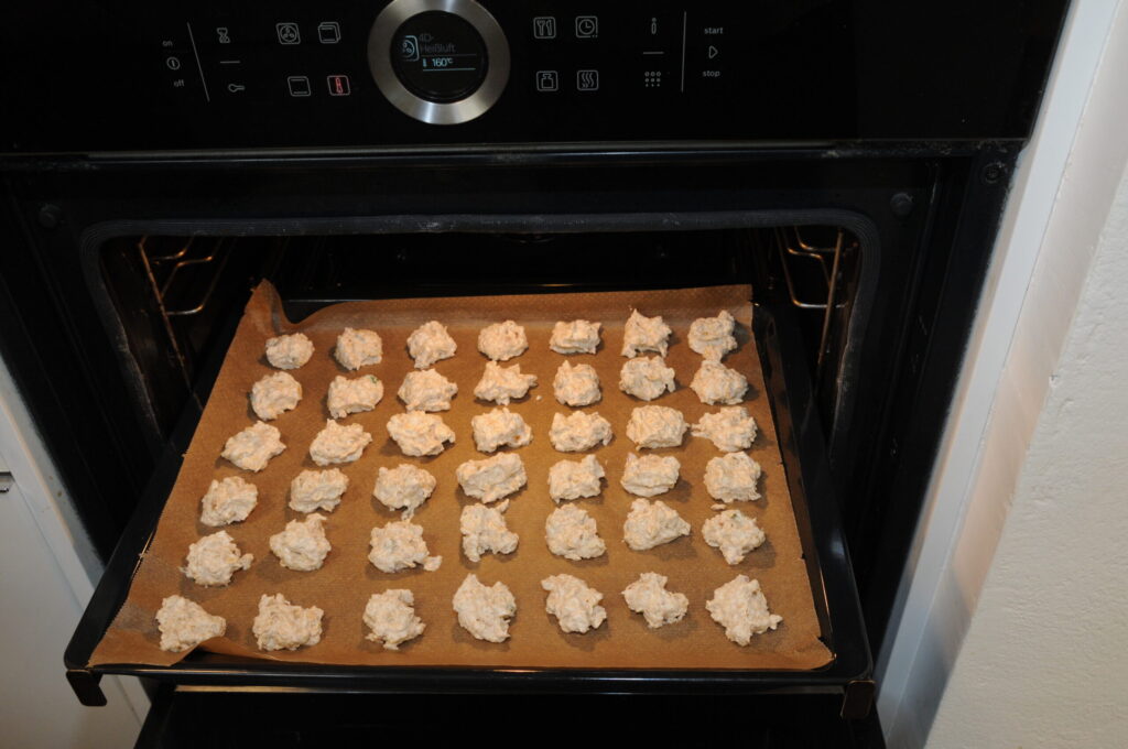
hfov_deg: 57.3
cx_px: 564
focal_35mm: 33
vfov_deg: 39.9
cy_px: 374
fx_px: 1033
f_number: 5.6
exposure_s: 1/60
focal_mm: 22
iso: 640
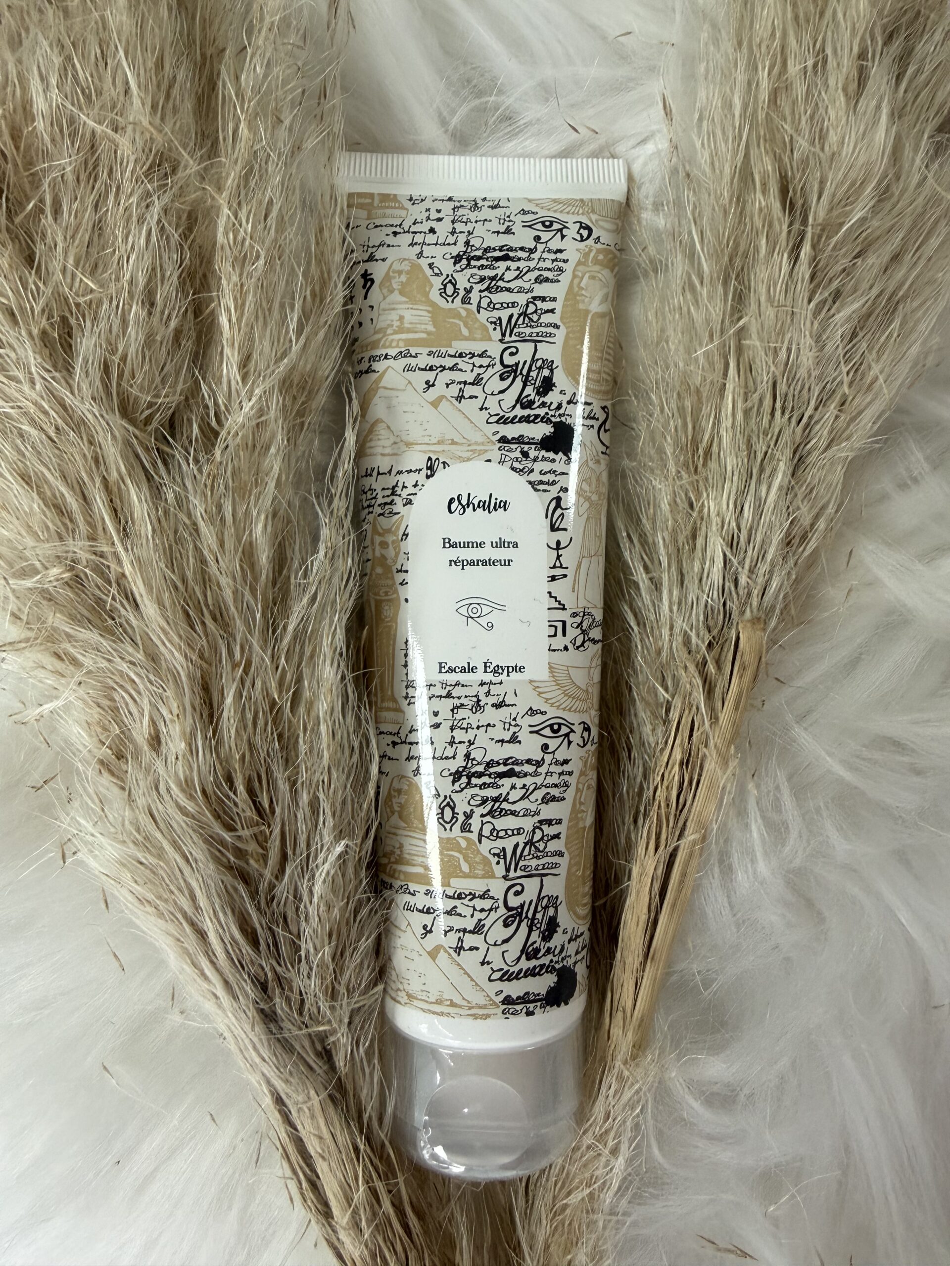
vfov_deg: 71.6
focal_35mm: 24
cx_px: 475
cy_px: 633
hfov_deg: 56.8
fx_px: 878
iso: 125
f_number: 2.2
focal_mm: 2.22
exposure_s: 1/100
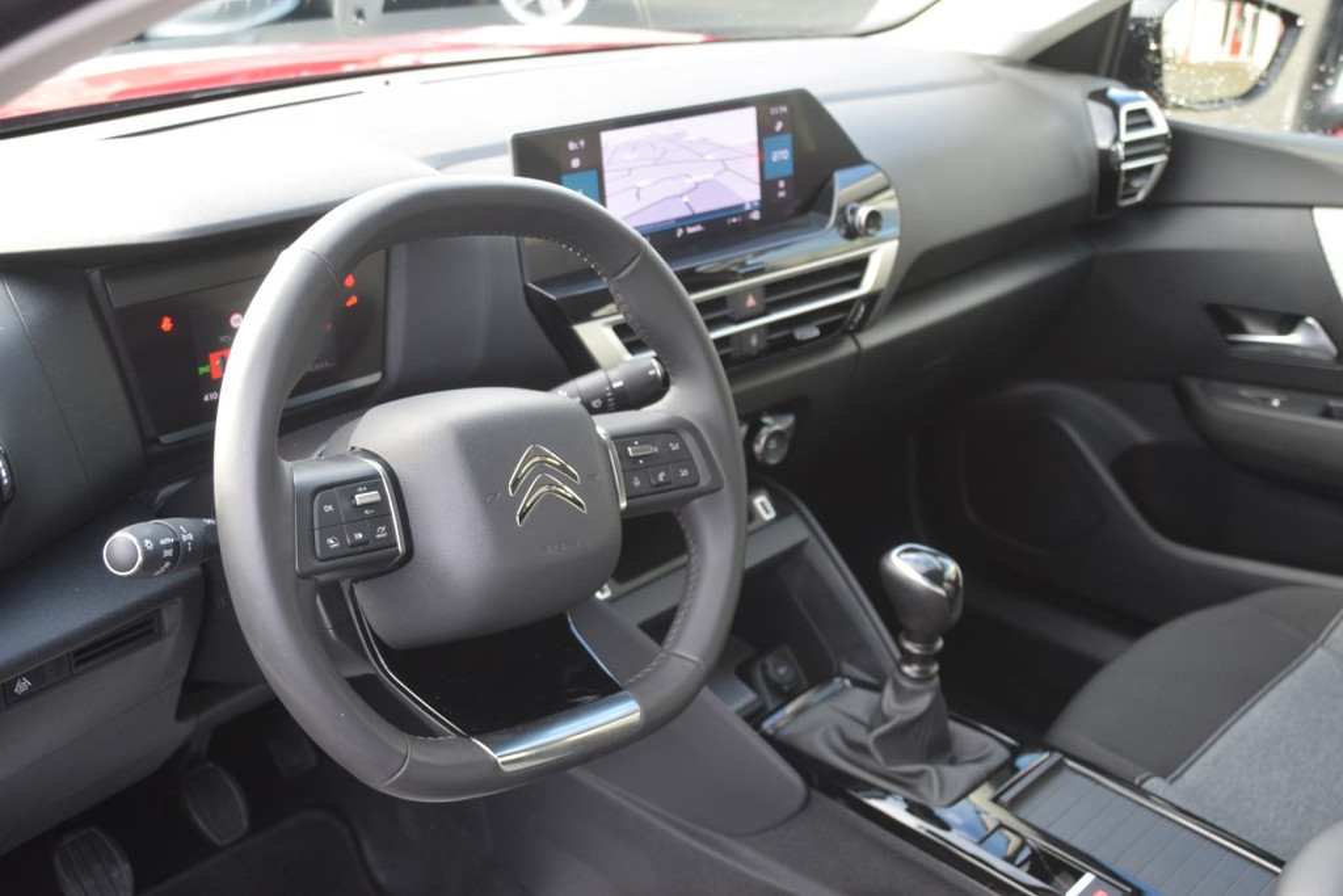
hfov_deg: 47.9
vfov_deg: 33.0
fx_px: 1511
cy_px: 448
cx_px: 672
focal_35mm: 40
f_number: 4.5
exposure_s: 1/80
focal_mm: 27
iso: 400
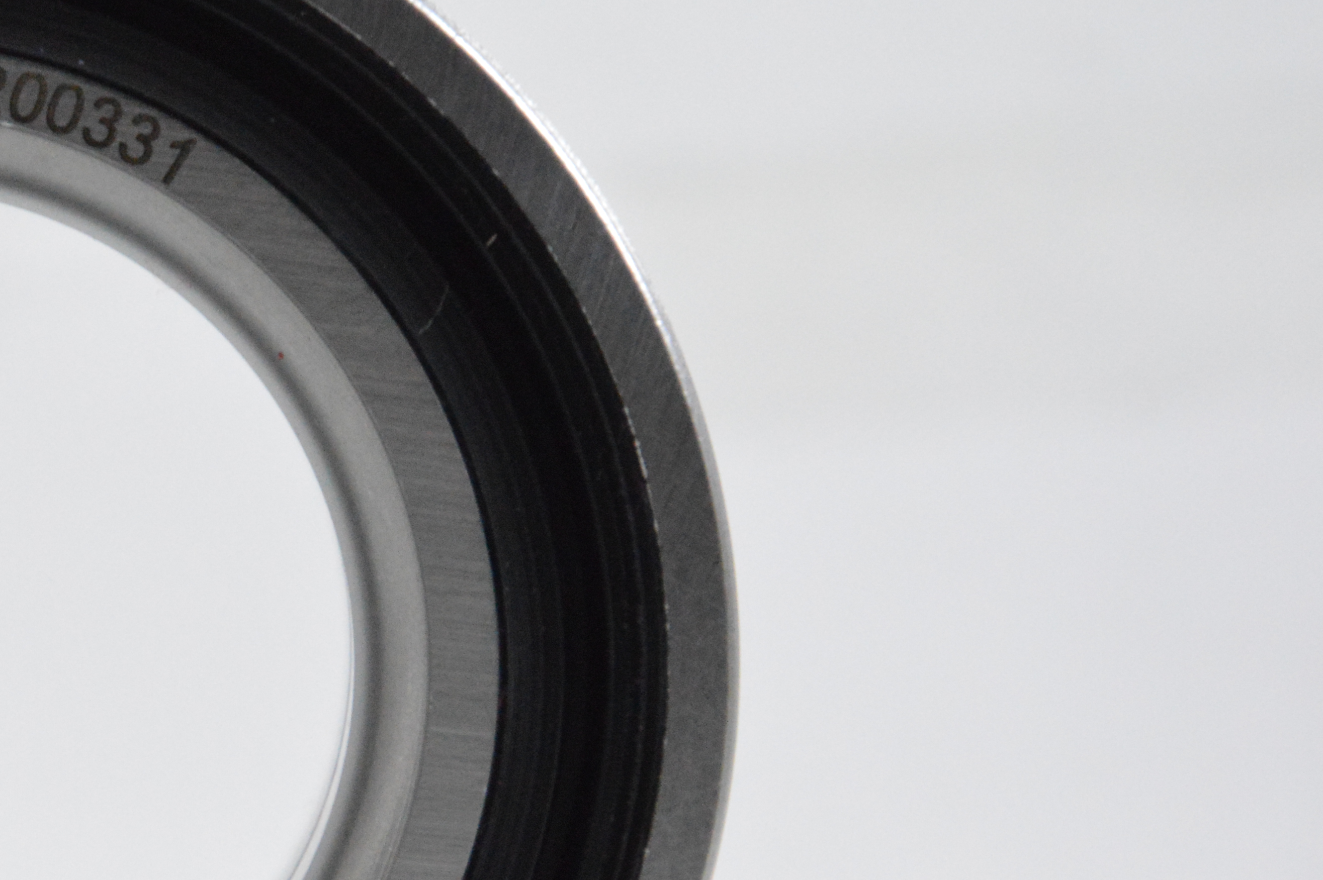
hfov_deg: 5.8
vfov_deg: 3.9
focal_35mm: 356
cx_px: -132
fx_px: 13075
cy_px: 698
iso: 3200
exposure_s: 1/100
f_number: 8
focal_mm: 105
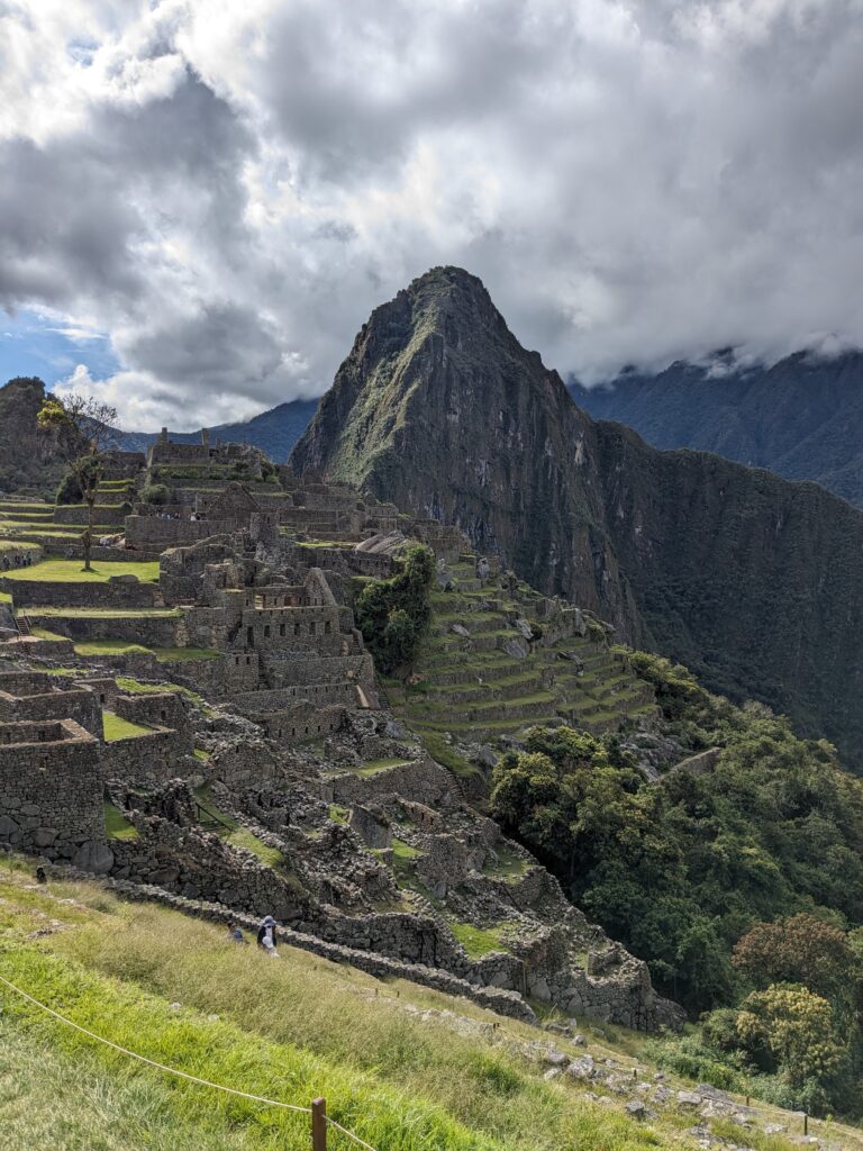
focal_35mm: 27
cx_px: 432
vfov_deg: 65.3
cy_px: 576
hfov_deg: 51.4
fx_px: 898
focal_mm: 4.38
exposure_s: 1/4673
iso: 31
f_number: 1.73
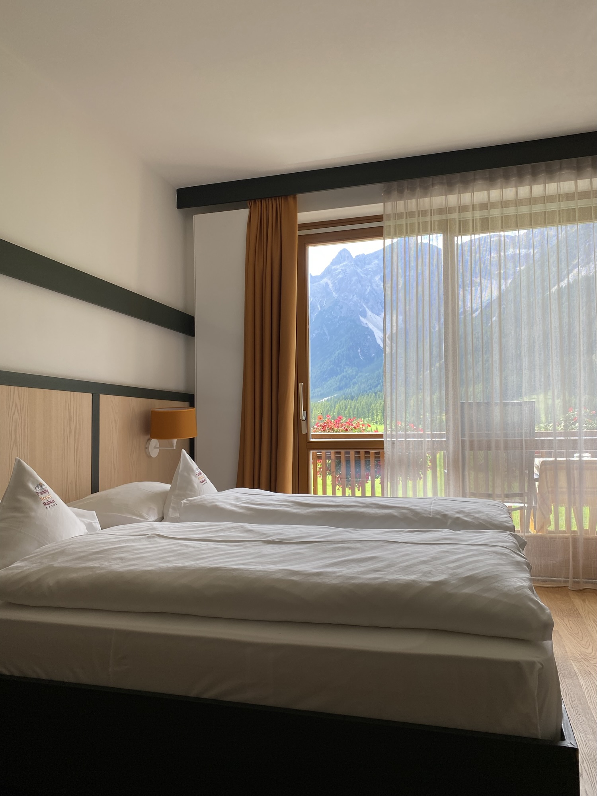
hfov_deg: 53.1
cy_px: 398
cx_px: 298
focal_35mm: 26
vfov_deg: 67.3
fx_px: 598
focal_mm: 4.25
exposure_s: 1/186
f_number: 1.8
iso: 32
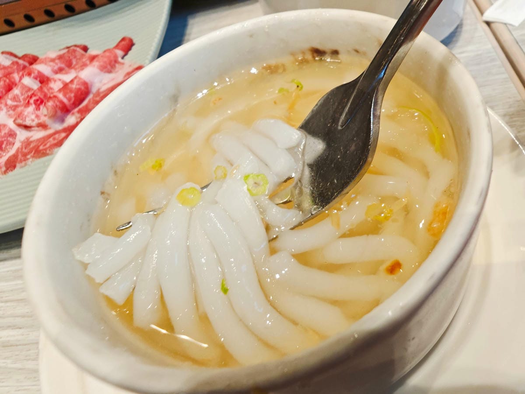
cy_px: 197
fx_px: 349
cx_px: 262
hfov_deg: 73.9
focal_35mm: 23
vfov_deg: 58.9
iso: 125
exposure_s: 1/60
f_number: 1.8
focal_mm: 2.03
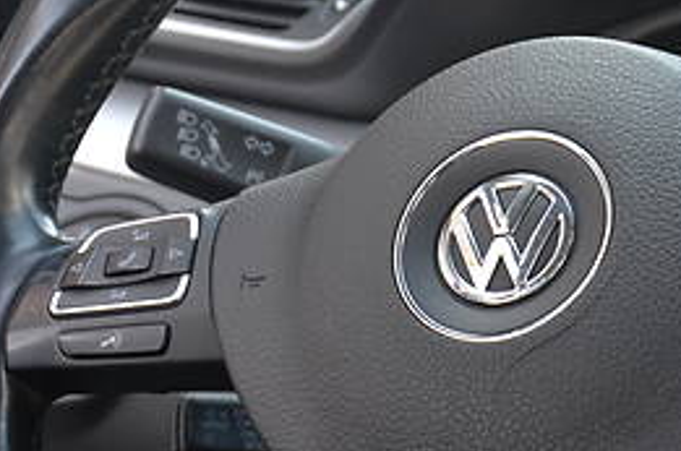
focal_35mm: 184
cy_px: 289
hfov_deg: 11.2
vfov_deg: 7.4
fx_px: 3474
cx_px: 511
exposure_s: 1/125
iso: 400
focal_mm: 40
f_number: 5.6
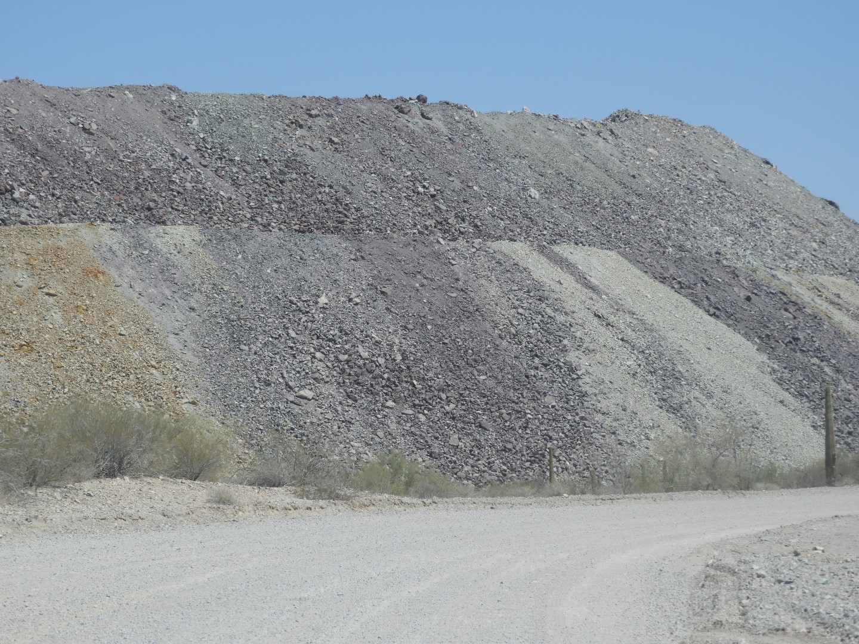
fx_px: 3722
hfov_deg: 13.2
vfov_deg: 9.9
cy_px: 322
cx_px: 430
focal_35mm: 150
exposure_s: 1/640
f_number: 5.2
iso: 100
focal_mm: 26.9
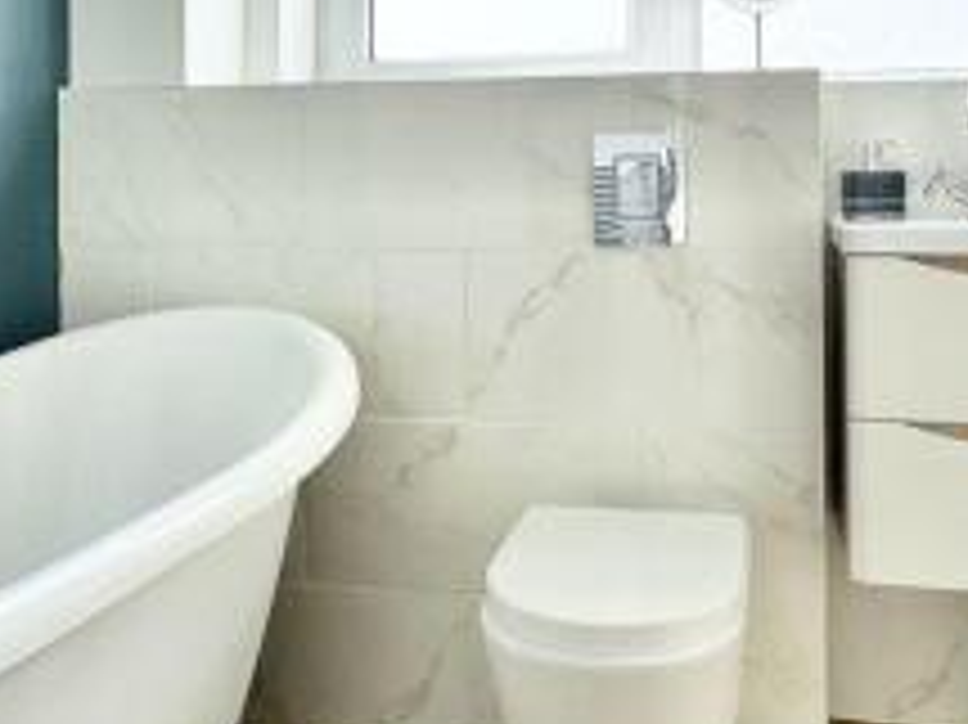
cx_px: 538
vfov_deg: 36.8
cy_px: 187
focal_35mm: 38
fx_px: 1062
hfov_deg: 48.9
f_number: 2.2
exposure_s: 1/423
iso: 40
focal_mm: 2.22
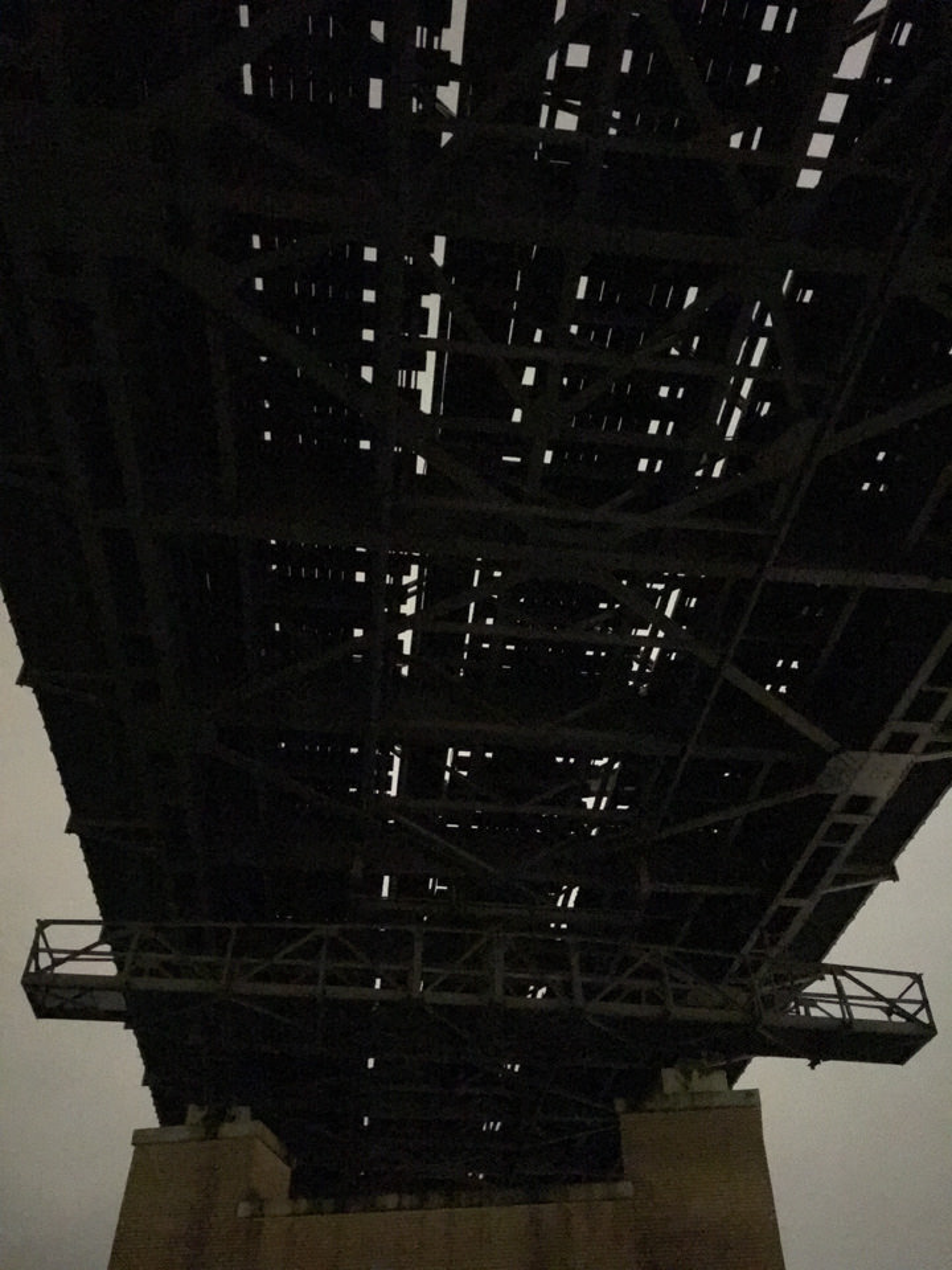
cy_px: 635
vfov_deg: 61.7
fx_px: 1063
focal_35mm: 29
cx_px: 476
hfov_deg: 48.2
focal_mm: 4.15
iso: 2000
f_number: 2.2
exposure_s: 1/3
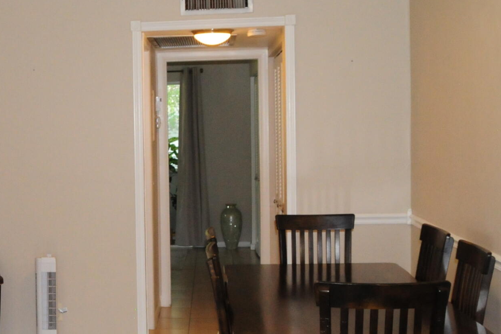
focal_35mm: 65
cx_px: 74
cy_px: 168
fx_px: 905
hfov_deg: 29.9
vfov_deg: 20.9
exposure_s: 1/160
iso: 1250
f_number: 8
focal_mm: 18
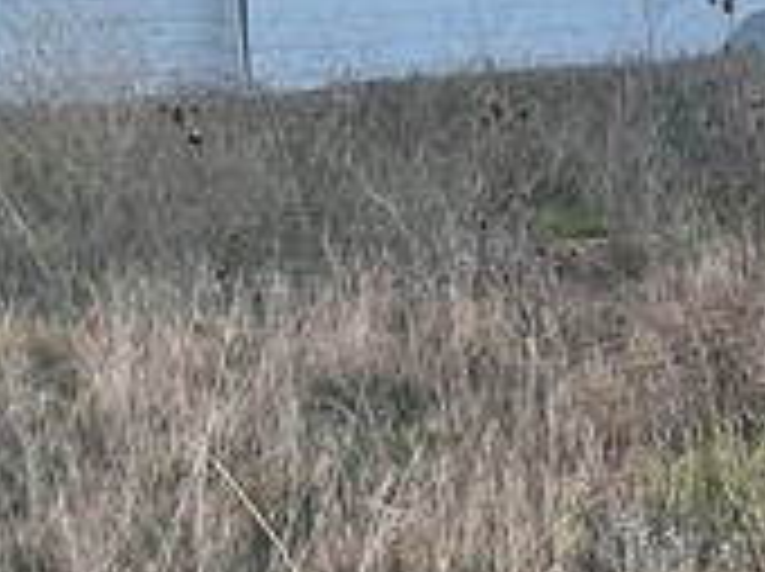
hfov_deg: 11.6
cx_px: 1400
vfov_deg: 9.4
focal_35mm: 157
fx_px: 3465
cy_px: 14
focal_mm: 5.1
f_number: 1.6
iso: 32
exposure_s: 1/836
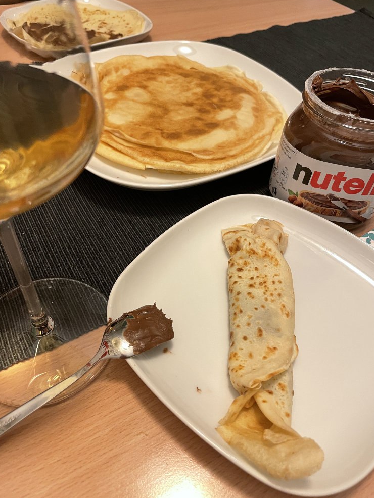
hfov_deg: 51.4
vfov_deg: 65.3
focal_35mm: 27
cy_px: 243
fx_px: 389
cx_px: 190
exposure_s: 1/50
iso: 160
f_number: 1.6
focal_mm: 4.2
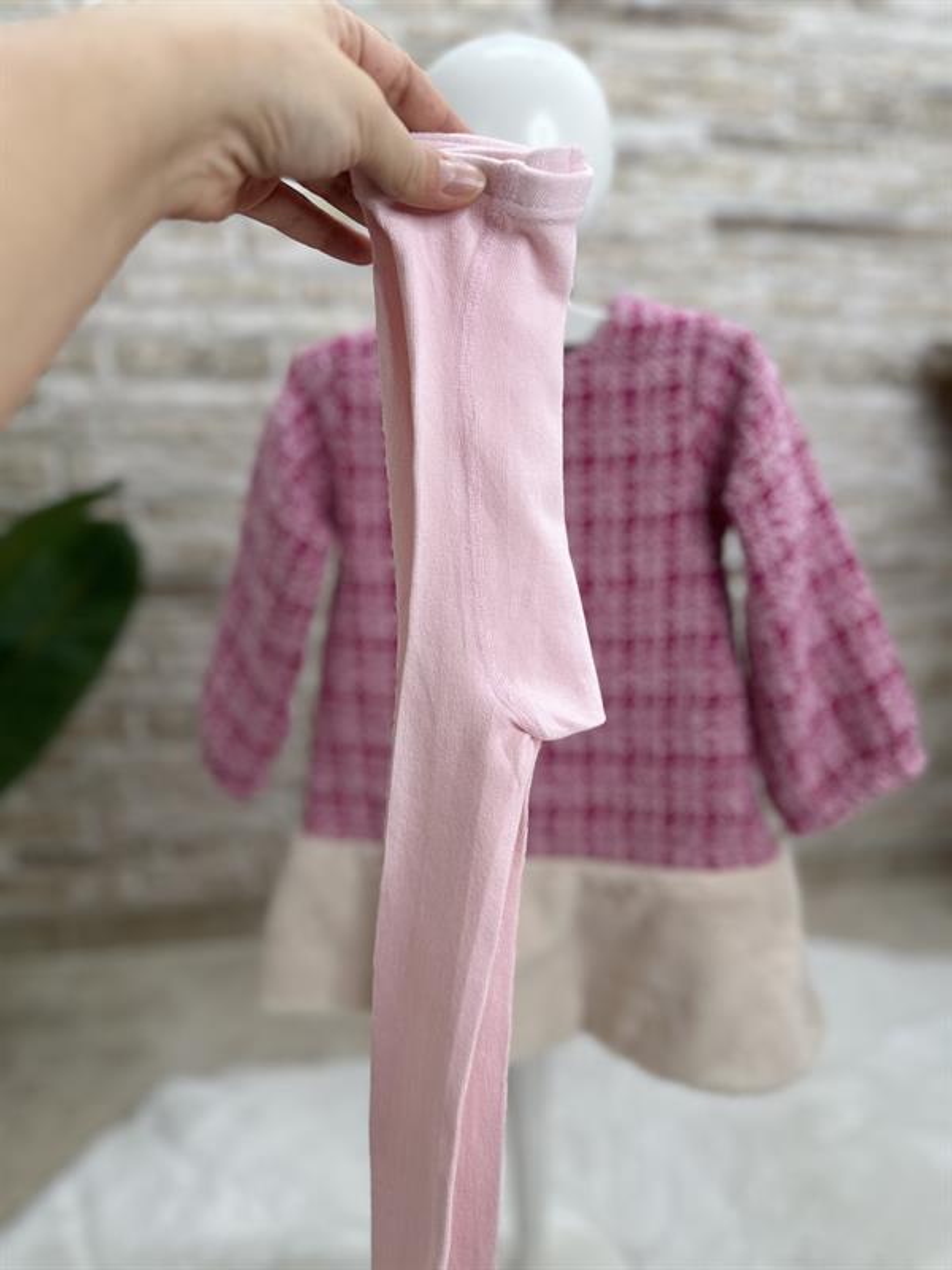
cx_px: 476
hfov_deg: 56.8
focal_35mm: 24
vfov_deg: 71.6
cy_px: 635
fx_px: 880
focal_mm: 6.86
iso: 64
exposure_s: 1/100
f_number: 1.78
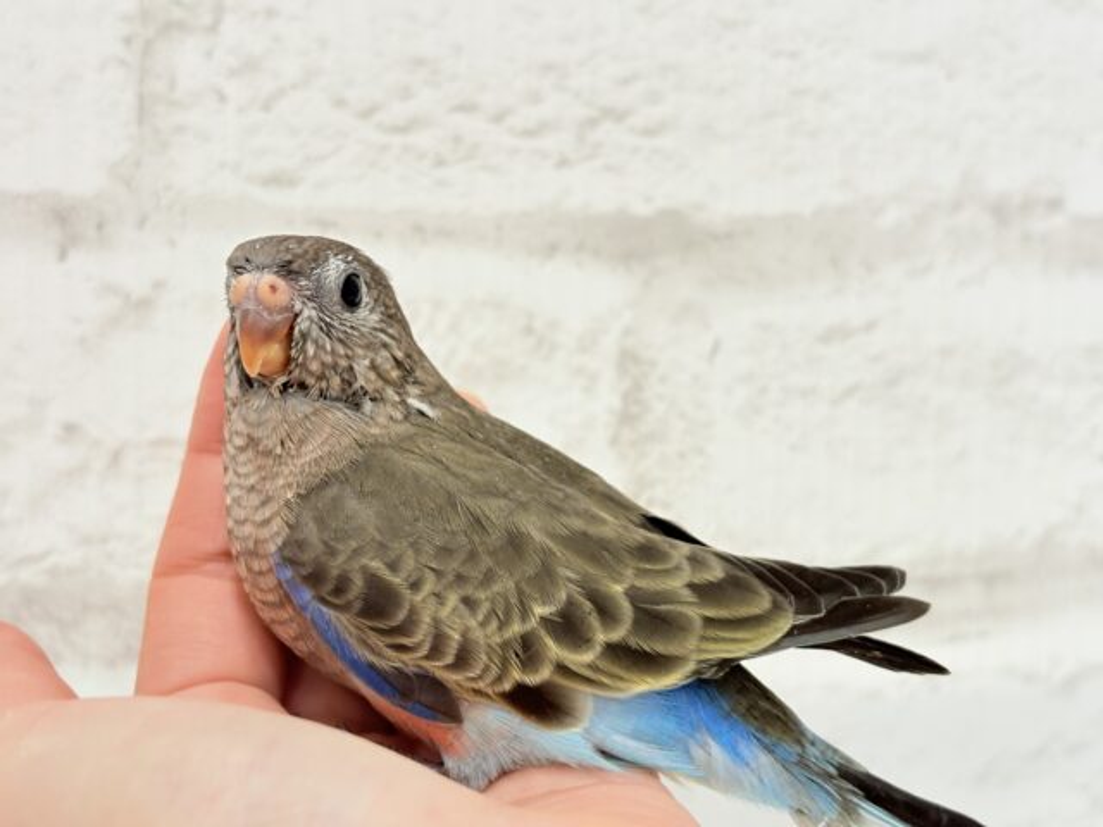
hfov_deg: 36.8
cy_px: 414
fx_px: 1657
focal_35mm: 52
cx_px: 552
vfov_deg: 28.0
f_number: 1.6
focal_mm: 5.96
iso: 40
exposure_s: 1/50
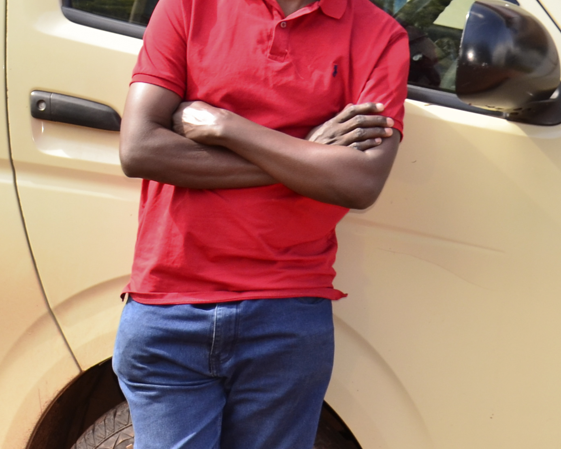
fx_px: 1992
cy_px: 252
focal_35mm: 120
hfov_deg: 15.6
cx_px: -67
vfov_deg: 12.8
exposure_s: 1/250
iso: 200
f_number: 4.5
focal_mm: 24
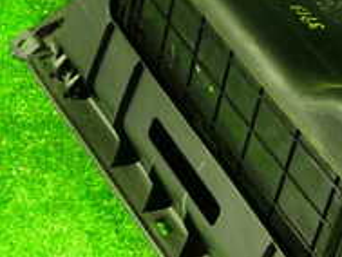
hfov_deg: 20.0
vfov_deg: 15.6
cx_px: 338
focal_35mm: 95
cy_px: 143
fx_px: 939
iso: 800
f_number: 2.3
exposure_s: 1/13
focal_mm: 5.4
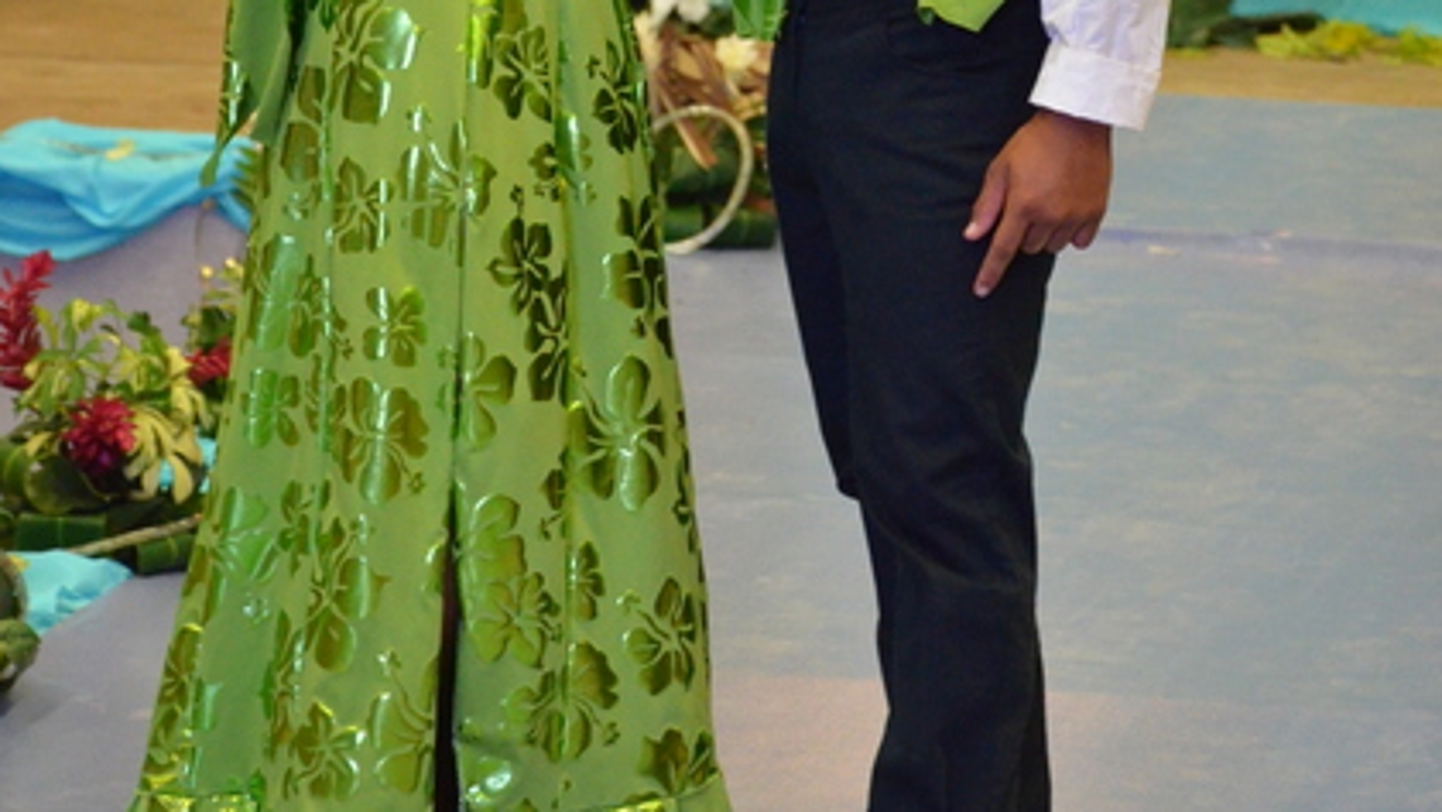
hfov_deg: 7.0
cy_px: 113
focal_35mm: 310
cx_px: 723
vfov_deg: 3.9
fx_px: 11855
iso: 5000
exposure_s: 1/200
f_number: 7.1
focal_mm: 130
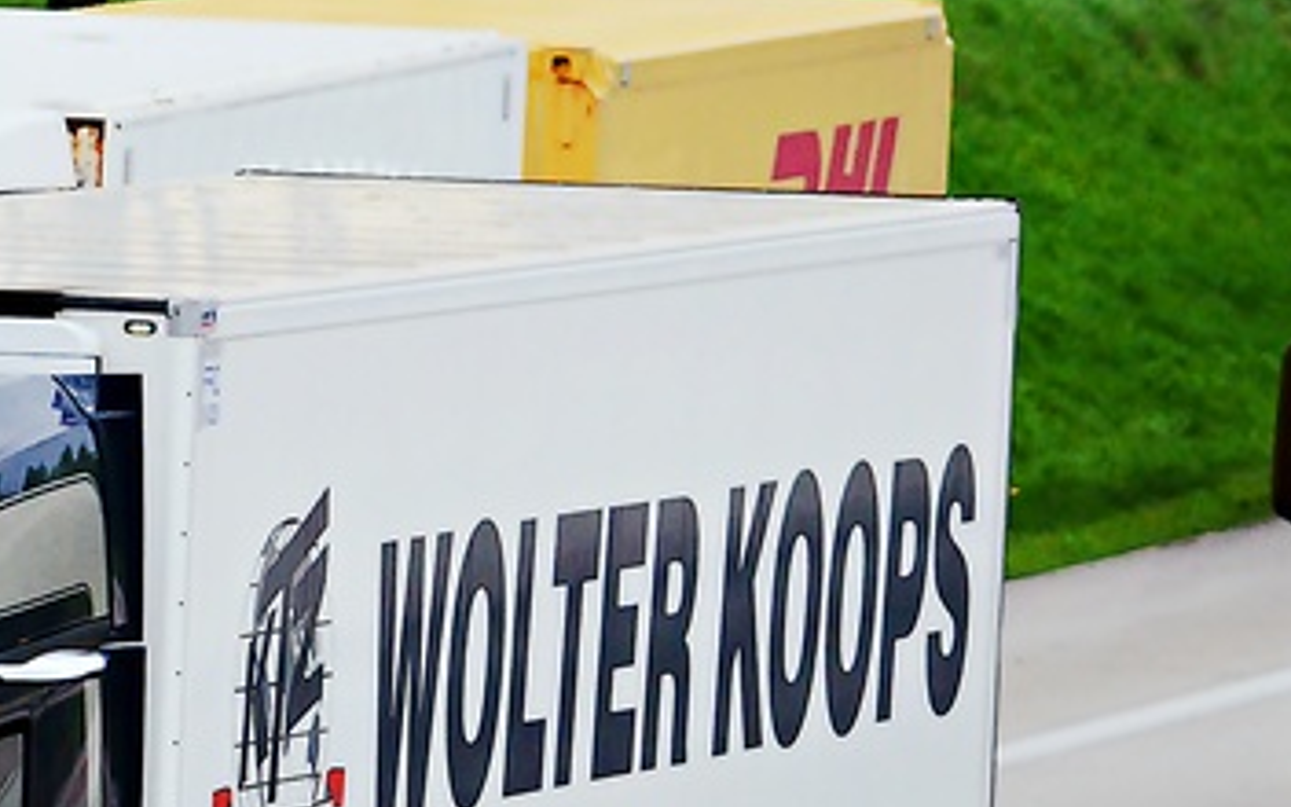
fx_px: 26810
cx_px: -88
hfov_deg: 2.8
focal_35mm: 762
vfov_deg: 1.7
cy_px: 965
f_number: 6.3
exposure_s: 1/500
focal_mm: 220
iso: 1600
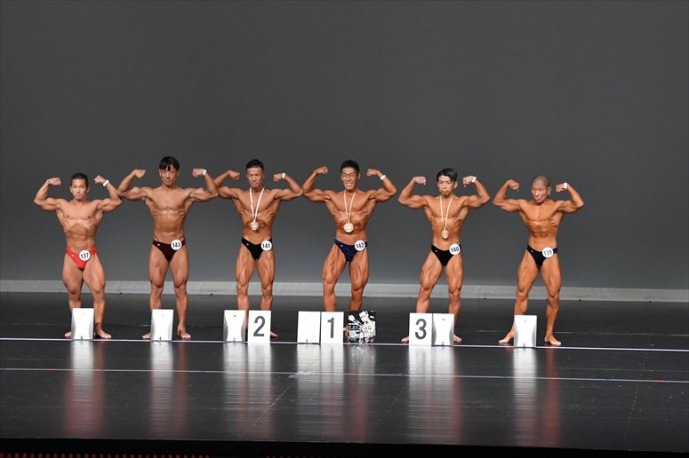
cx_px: 344
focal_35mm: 168
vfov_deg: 8.2
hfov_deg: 12.2
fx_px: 3214
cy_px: 229
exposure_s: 1/400
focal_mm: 112
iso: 5000
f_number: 5.6
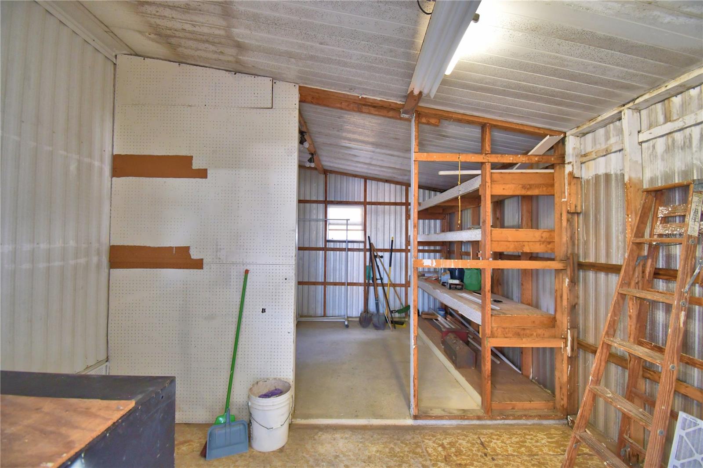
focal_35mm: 15
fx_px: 293
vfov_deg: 77.3
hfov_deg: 100.4
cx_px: 352
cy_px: 234
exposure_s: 1/30
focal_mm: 10
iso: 900
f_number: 4.5
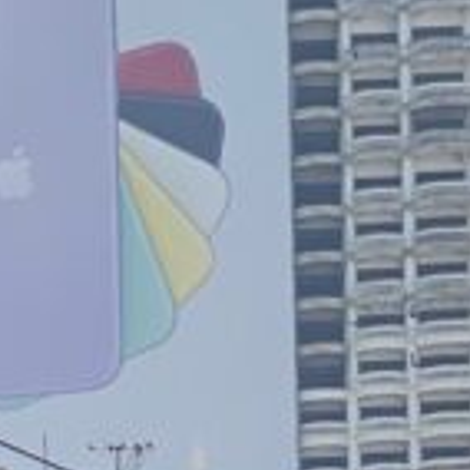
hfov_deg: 5.3
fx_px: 5100
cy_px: 1241
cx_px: 13
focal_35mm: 332
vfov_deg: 5.1
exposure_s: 1/1370
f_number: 2
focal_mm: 6
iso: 20
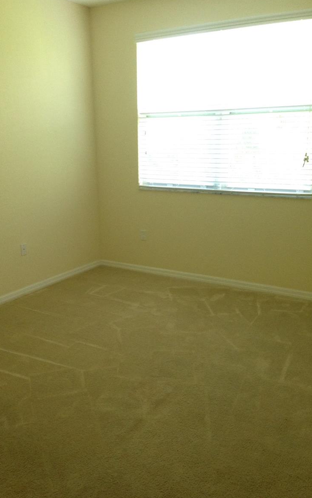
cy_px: 253
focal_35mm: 36
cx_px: 143
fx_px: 490
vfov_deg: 54.0
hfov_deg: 35.3
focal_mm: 4.12
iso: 200
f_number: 2.4
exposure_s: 1/20
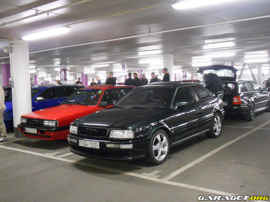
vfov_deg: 37.7
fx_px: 296
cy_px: 101
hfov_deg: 49.0
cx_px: 135
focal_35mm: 38
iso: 800
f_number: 3.9
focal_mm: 6.9
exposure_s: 1/25
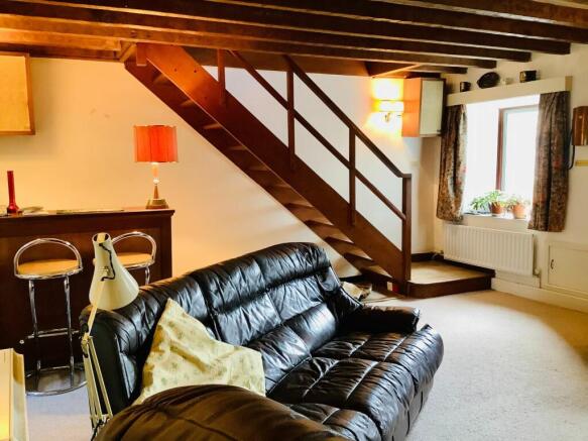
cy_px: 220
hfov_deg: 58.4
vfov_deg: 45.4
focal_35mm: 31
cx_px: 294
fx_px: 526
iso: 250
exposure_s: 1/50
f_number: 2.4
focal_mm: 3.3
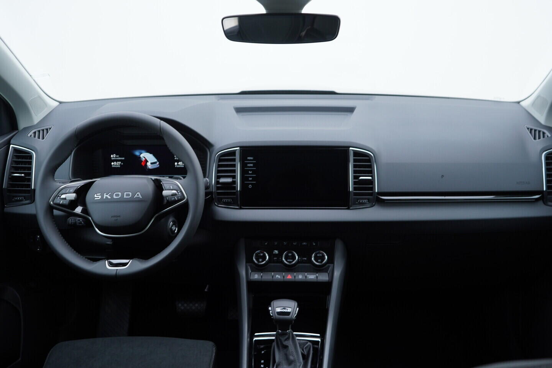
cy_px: 184
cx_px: 276
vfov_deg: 36.9
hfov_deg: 53.1
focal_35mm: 36
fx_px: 552
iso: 125
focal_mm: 24
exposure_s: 1/40
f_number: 2.8
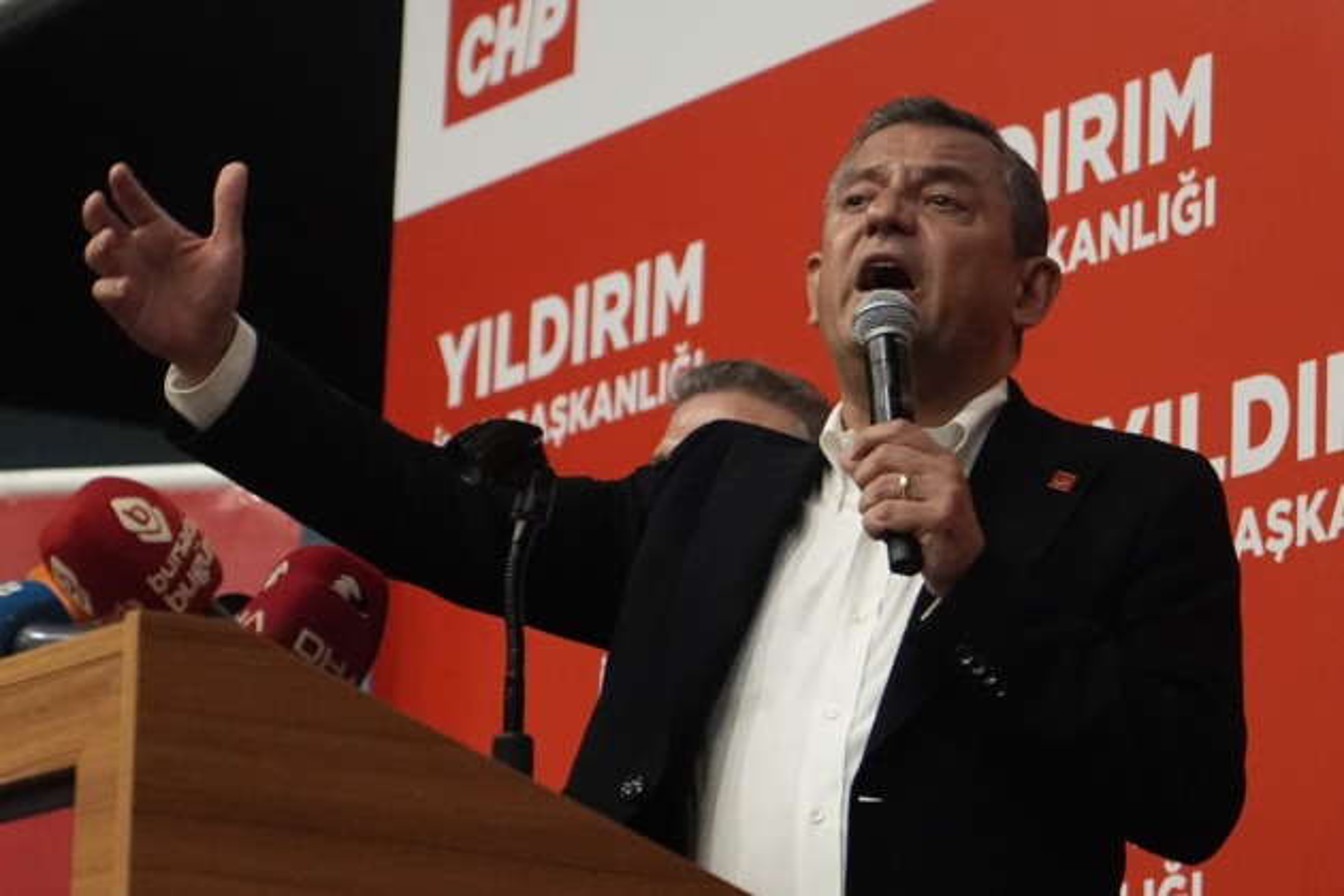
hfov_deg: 19.5
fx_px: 3920
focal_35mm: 105
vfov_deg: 13.0
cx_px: 672
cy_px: 448
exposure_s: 1/320
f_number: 4
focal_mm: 70
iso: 12800
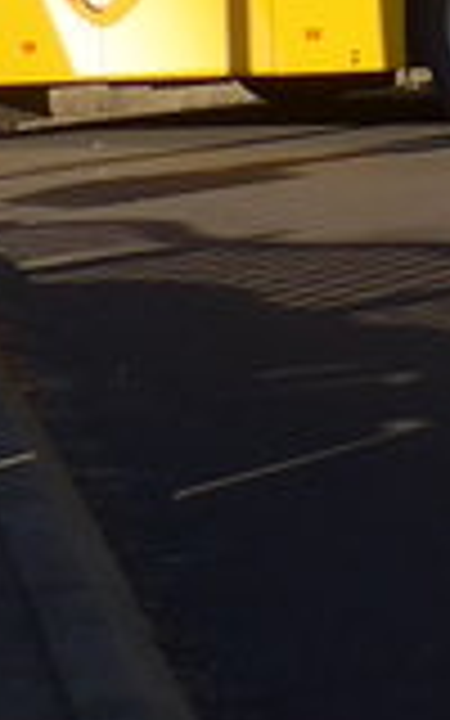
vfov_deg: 8.5
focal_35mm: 230
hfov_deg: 5.3
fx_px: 4513
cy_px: -896
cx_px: 1404
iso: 80
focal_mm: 6
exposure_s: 1/1300
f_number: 2.8
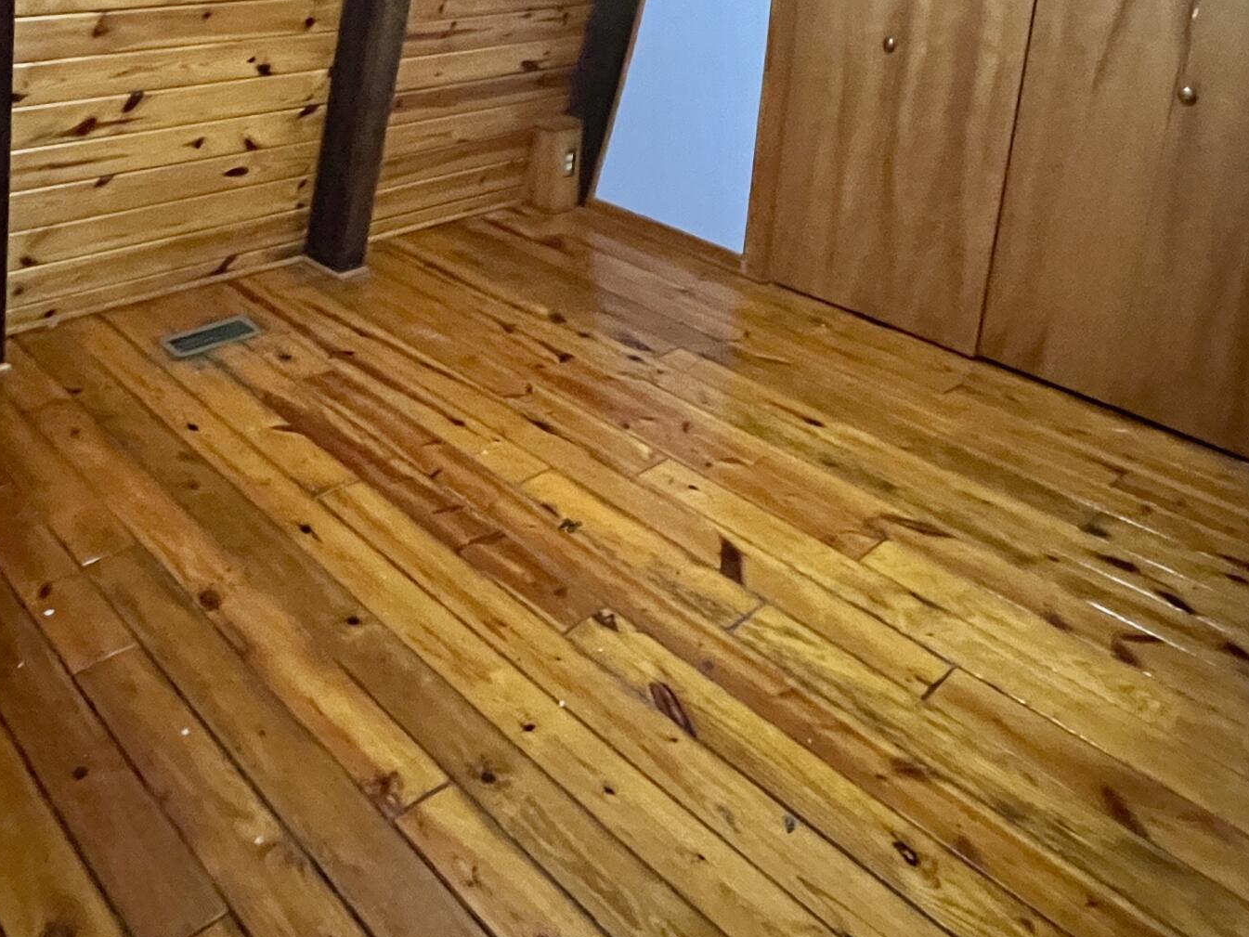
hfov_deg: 60.6
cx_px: 449
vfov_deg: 44.3
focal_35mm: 29
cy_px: 107
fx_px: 1046
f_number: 1.8
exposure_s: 1/30
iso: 1250
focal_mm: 1.57
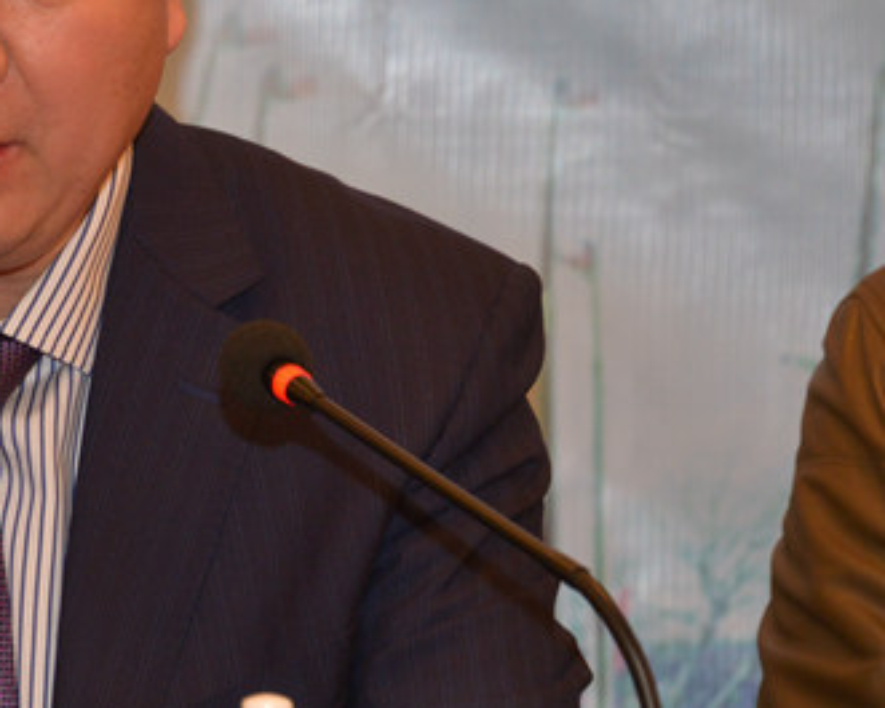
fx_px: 13362
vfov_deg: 3.0
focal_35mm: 510
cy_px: 244
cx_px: -94
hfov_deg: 3.8
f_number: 7.1
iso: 1000
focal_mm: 200
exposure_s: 1/60
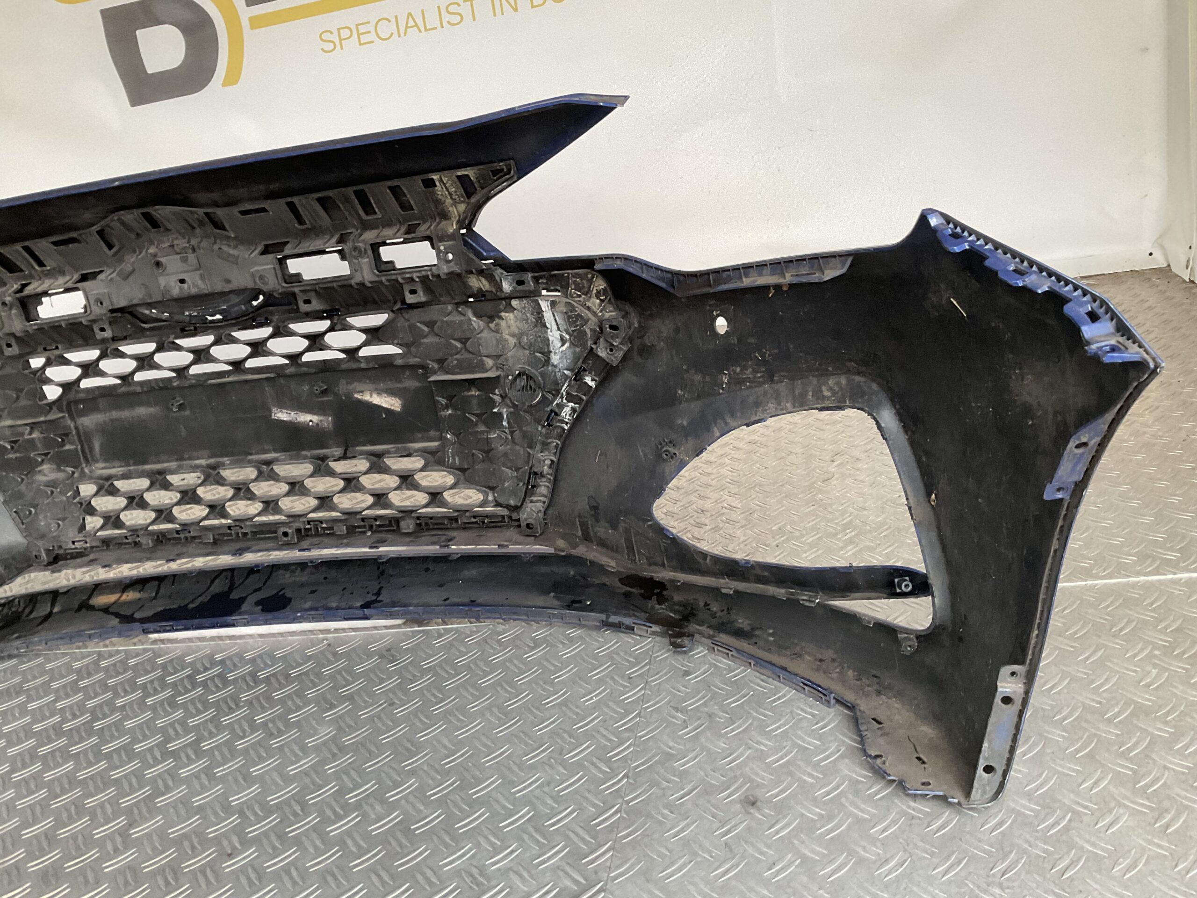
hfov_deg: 61.7
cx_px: 598
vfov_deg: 48.2
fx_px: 1003
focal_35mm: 29
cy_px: 449
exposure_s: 1/50
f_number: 1.8
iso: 80
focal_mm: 3
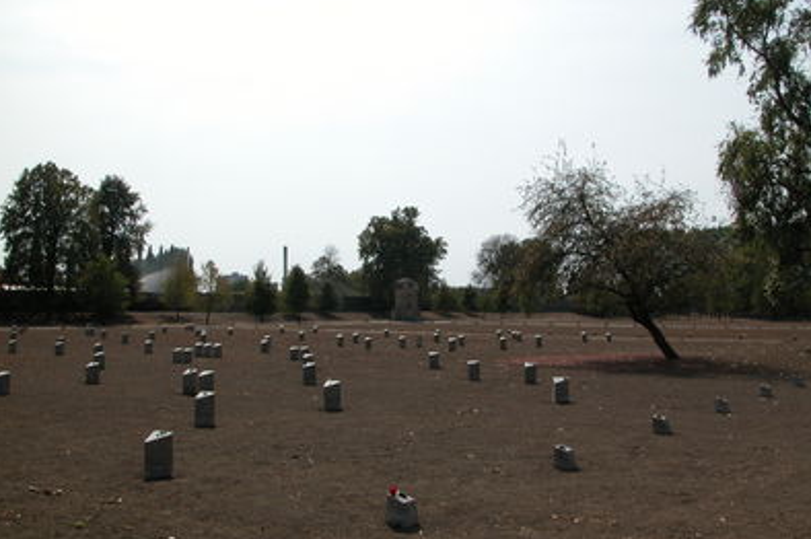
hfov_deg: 51.9
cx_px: 401
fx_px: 833
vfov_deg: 35.9
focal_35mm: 37
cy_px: 292
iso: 100
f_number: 8
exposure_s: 1/407
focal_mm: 8.9
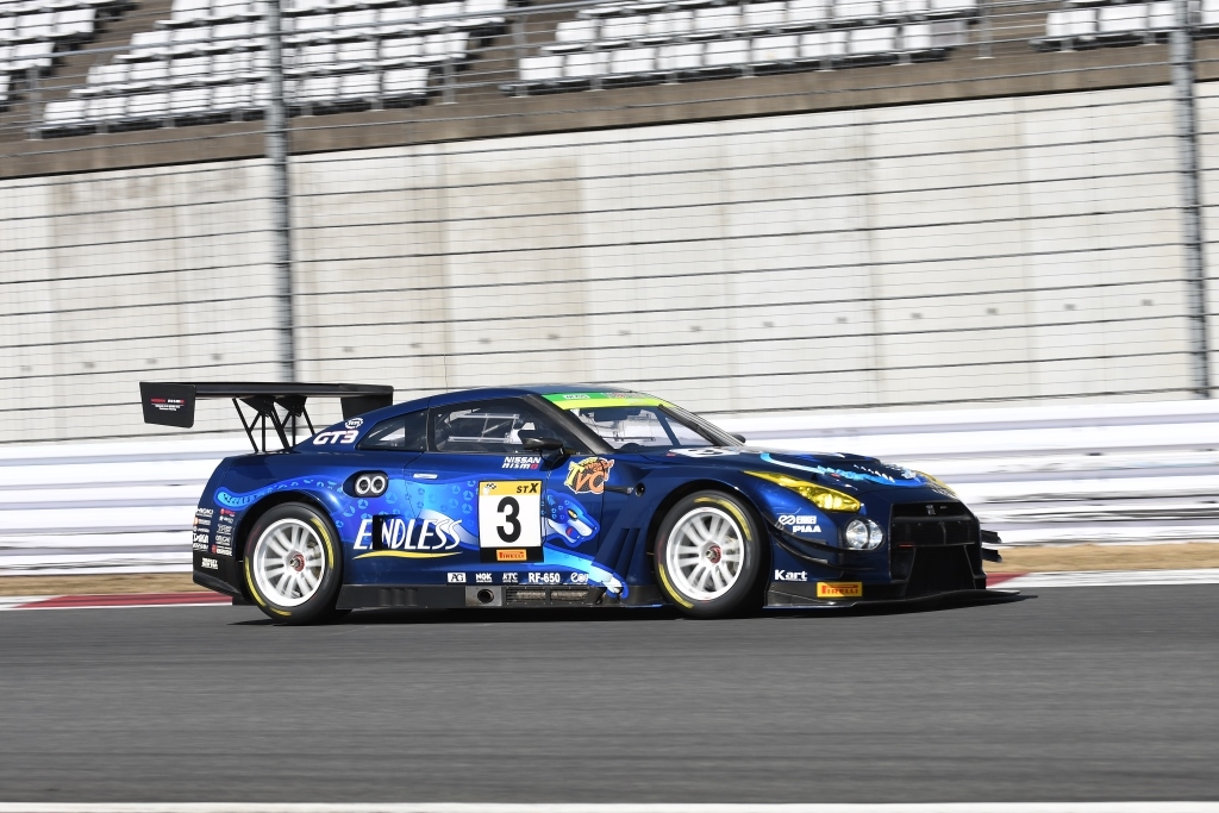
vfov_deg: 10.2
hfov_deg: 15.2
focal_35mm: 135
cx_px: 610
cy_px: 406
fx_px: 4572
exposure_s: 1/400
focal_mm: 90
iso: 100
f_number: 8
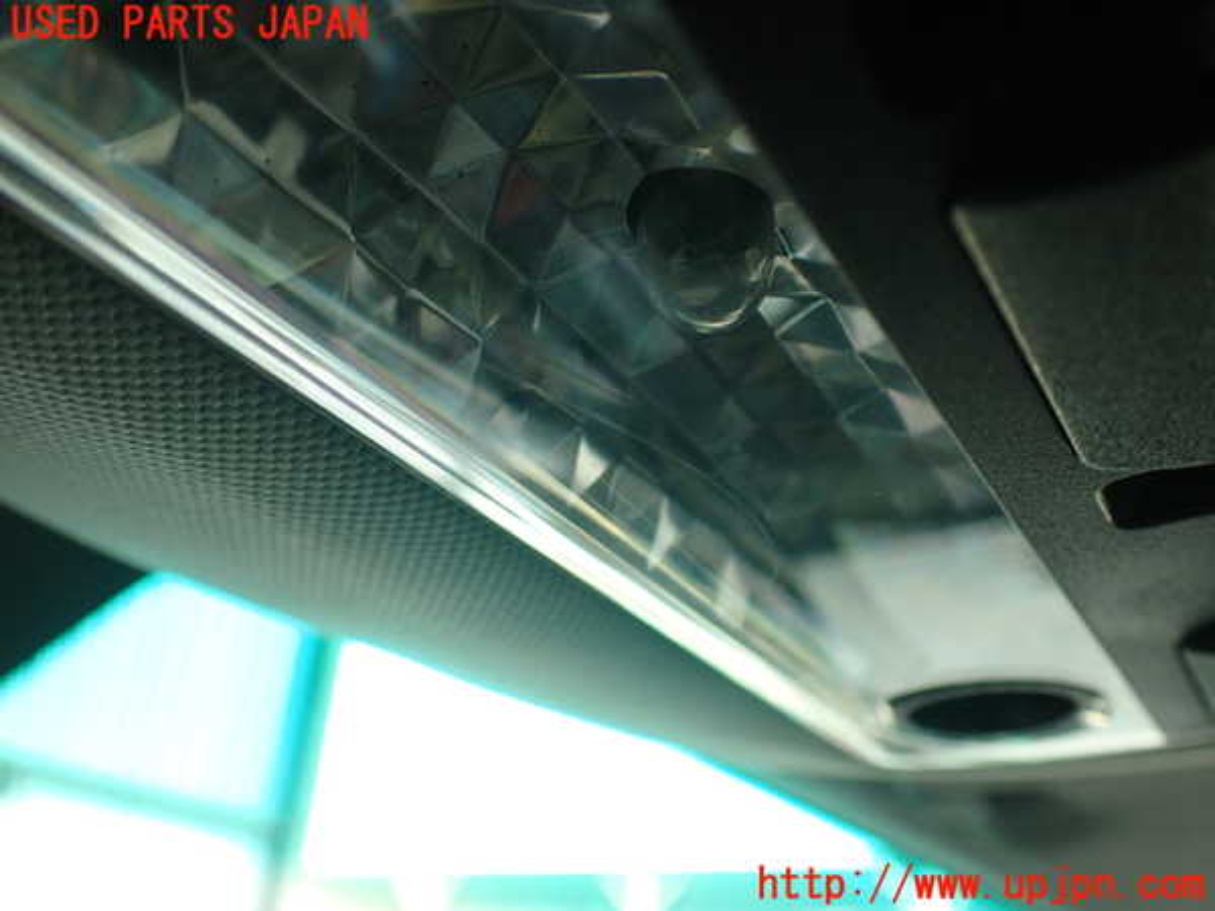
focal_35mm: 30
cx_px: 608
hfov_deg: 60.0
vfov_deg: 46.8
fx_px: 1053
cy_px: 456
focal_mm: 5.4
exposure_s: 1/50
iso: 200
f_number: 2.3
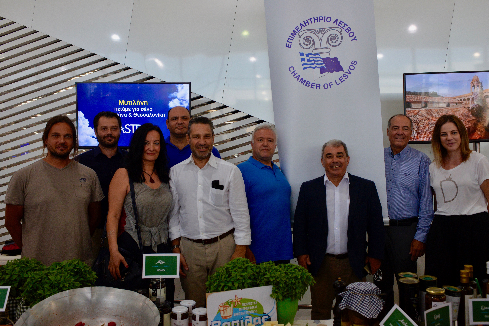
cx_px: 244
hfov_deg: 55.8
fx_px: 462
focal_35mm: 34
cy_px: 163
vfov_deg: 38.9
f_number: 8
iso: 1600
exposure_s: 1/125
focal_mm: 34
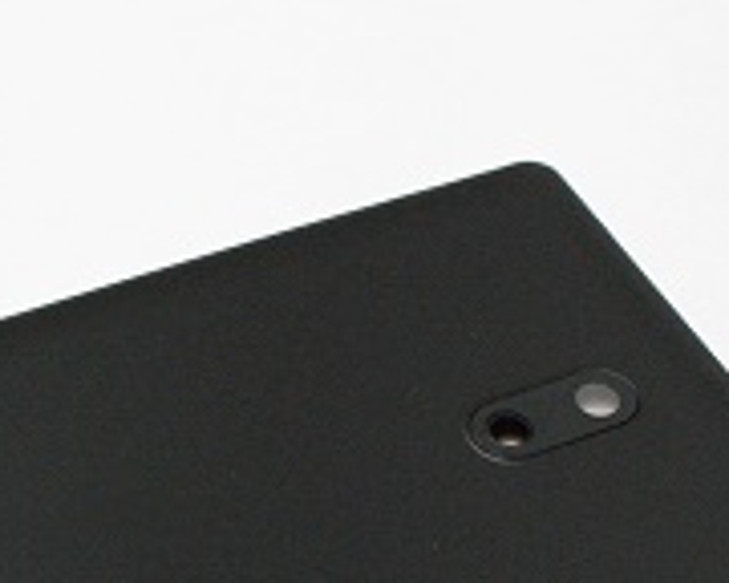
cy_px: 662
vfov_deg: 9.6
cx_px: 115
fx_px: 3442
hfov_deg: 12.0
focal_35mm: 160
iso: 1600
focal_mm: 35
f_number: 5.6
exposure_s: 1/320
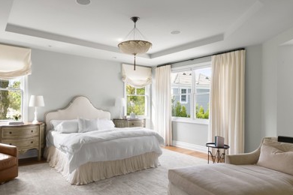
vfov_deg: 55.1
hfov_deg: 75.2
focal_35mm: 23
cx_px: 116
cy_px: 105
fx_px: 187
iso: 640
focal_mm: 14
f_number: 20
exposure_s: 1/4
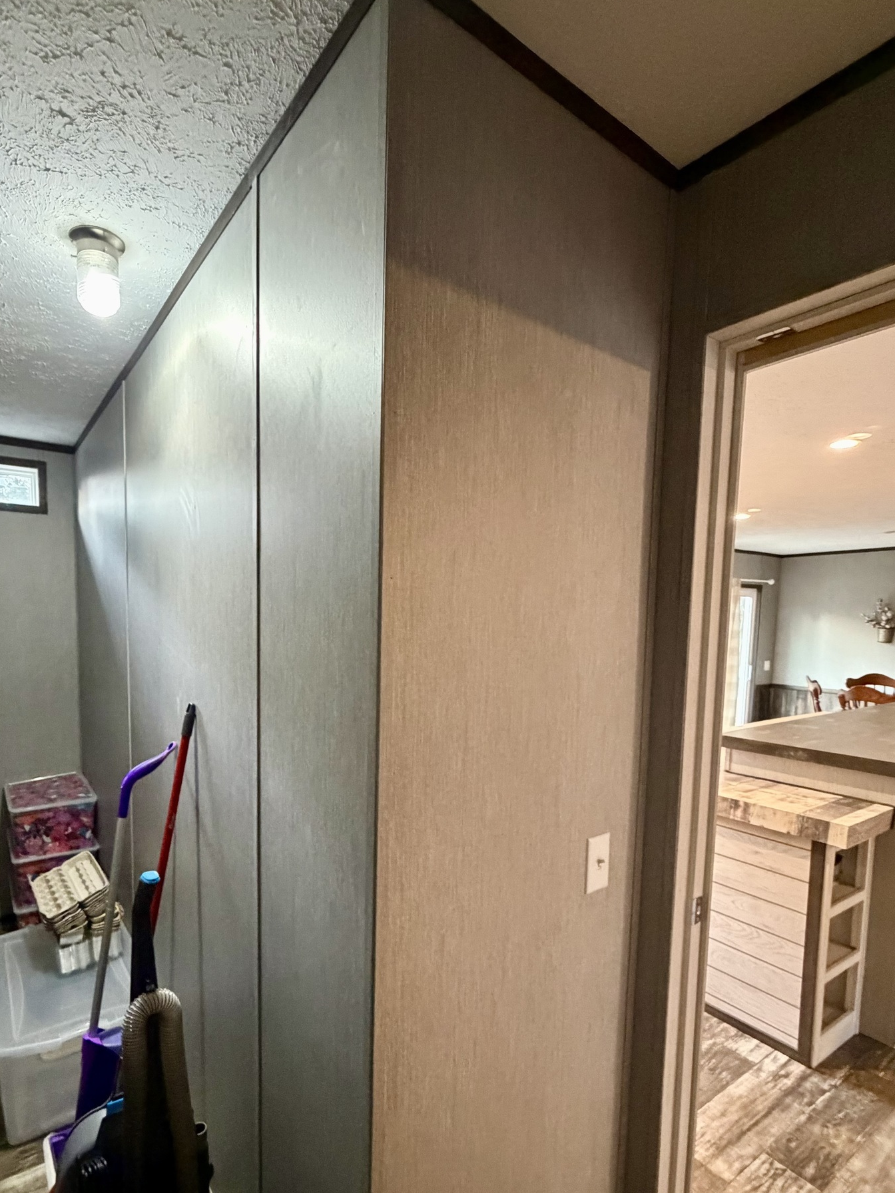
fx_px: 621
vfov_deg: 87.2
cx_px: 372
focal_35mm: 18
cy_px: 684
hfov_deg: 71.1
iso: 1000
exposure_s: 1/60
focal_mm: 2.22
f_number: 2.2
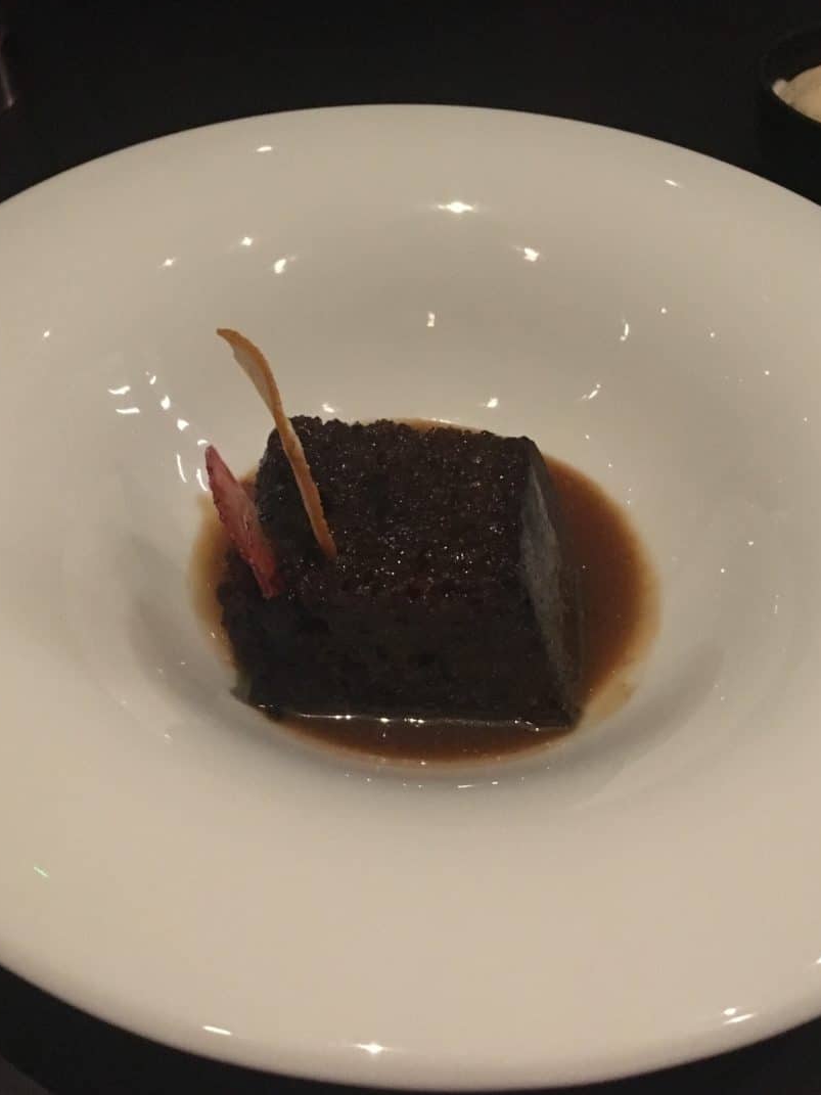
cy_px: 544
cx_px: 410
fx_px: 1234
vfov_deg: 47.9
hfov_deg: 36.8
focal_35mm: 39
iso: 800
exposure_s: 1/17
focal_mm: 4.15
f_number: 2.2
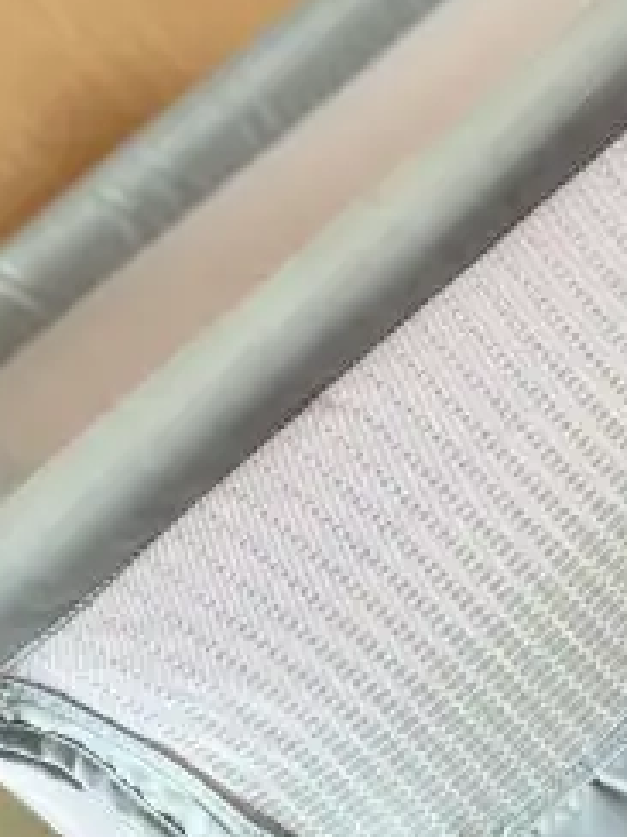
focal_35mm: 80
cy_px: 418
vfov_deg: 24.4
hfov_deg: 17.2
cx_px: 848
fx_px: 1932
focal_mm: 4.2
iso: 125
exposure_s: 1/74
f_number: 1.6
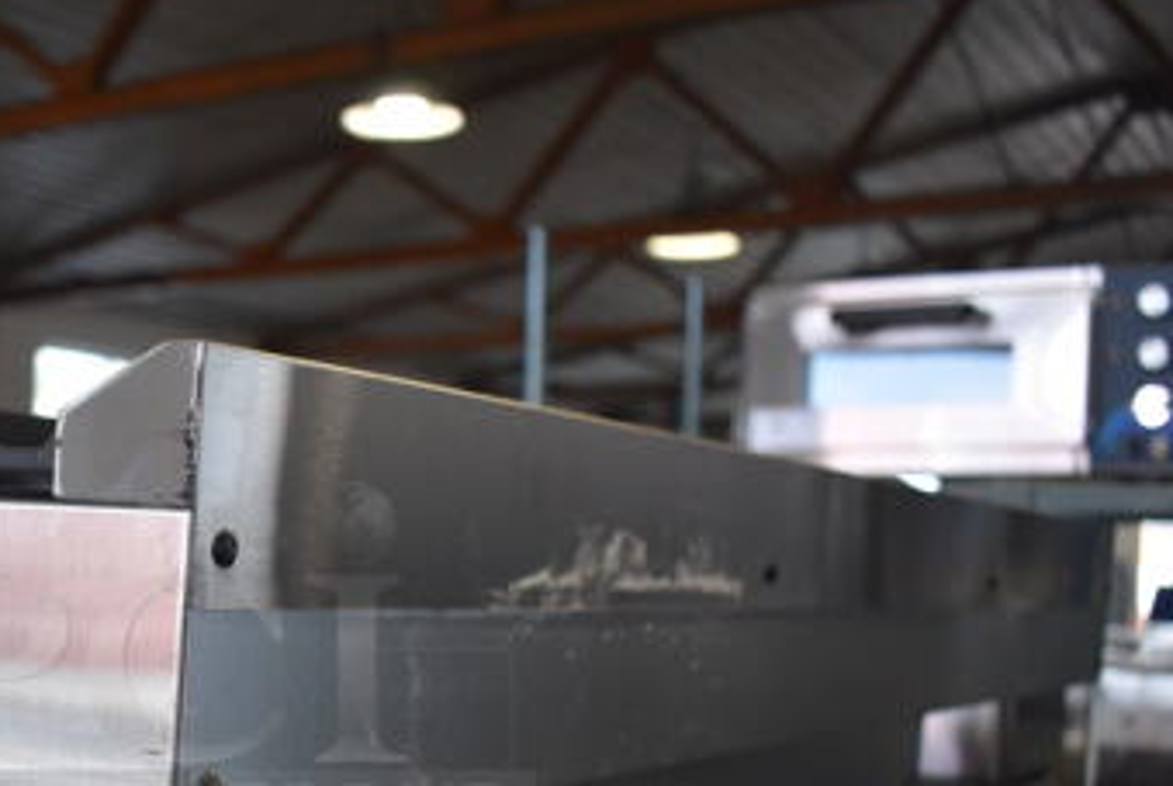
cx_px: 152
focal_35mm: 54
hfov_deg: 35.0
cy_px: 661
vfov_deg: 24.6
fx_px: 1762
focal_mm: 20
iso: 800
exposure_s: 1/250
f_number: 3.8
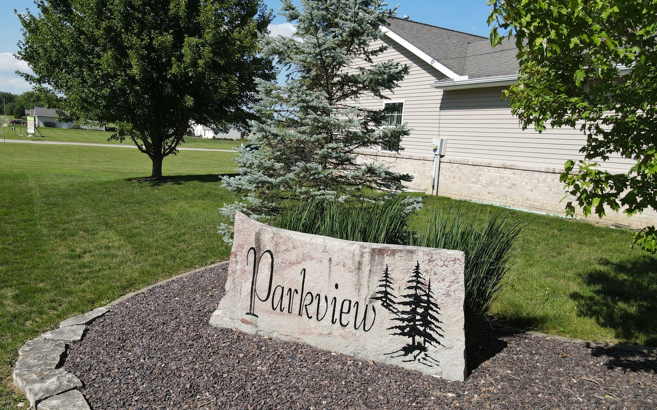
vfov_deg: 45.7
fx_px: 483
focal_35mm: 27
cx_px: 320
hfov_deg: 68.4
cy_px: 254
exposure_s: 1/640
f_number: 2.8
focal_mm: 4.5
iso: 100
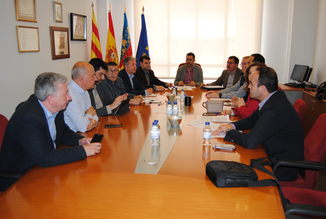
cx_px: 163
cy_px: 110
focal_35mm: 30
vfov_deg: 43.8
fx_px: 272
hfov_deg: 61.8
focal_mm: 20
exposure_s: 1/60
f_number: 3.5
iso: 200
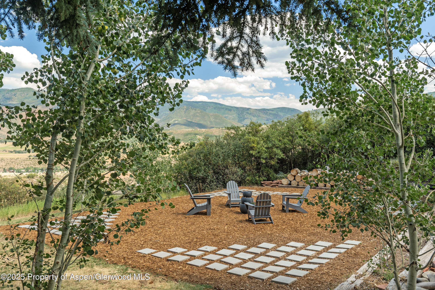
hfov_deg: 58.7
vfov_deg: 41.1
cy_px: 145
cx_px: 218
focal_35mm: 32
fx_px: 387
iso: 400
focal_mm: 32
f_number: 7.1
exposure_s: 1/200
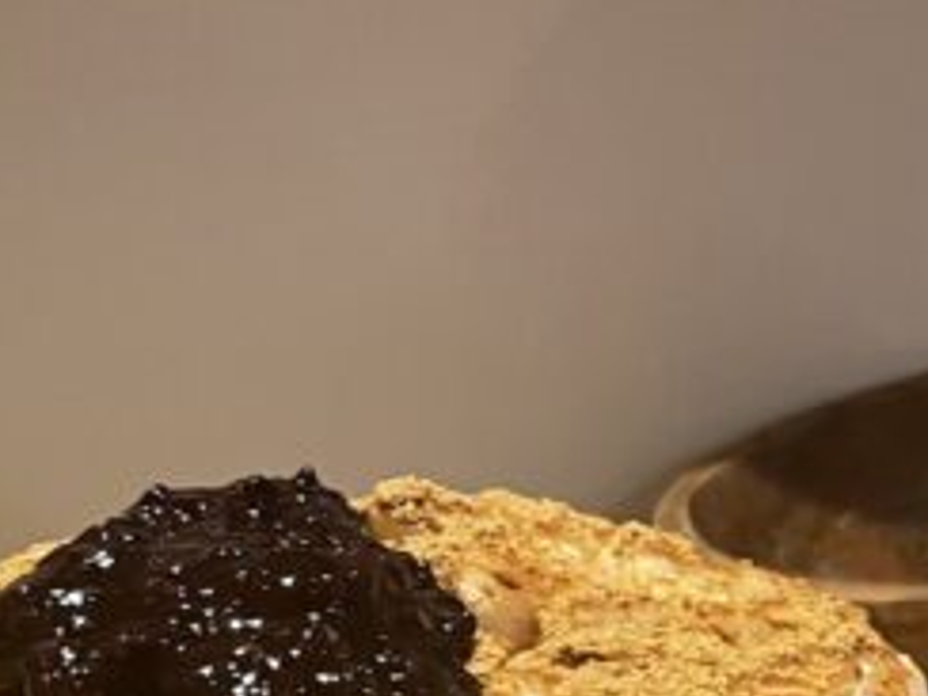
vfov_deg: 13.1
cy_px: 894
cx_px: 1453
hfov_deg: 16.3
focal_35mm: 109
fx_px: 2922
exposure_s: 1/50
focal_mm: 4.2
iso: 100
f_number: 1.6
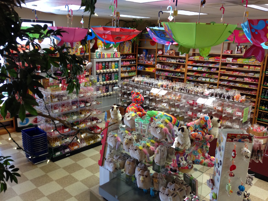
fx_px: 255
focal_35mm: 33
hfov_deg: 55.4
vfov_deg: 42.9
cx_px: 134
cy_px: 100
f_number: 2.4
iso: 100
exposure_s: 1/20
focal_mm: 4.12
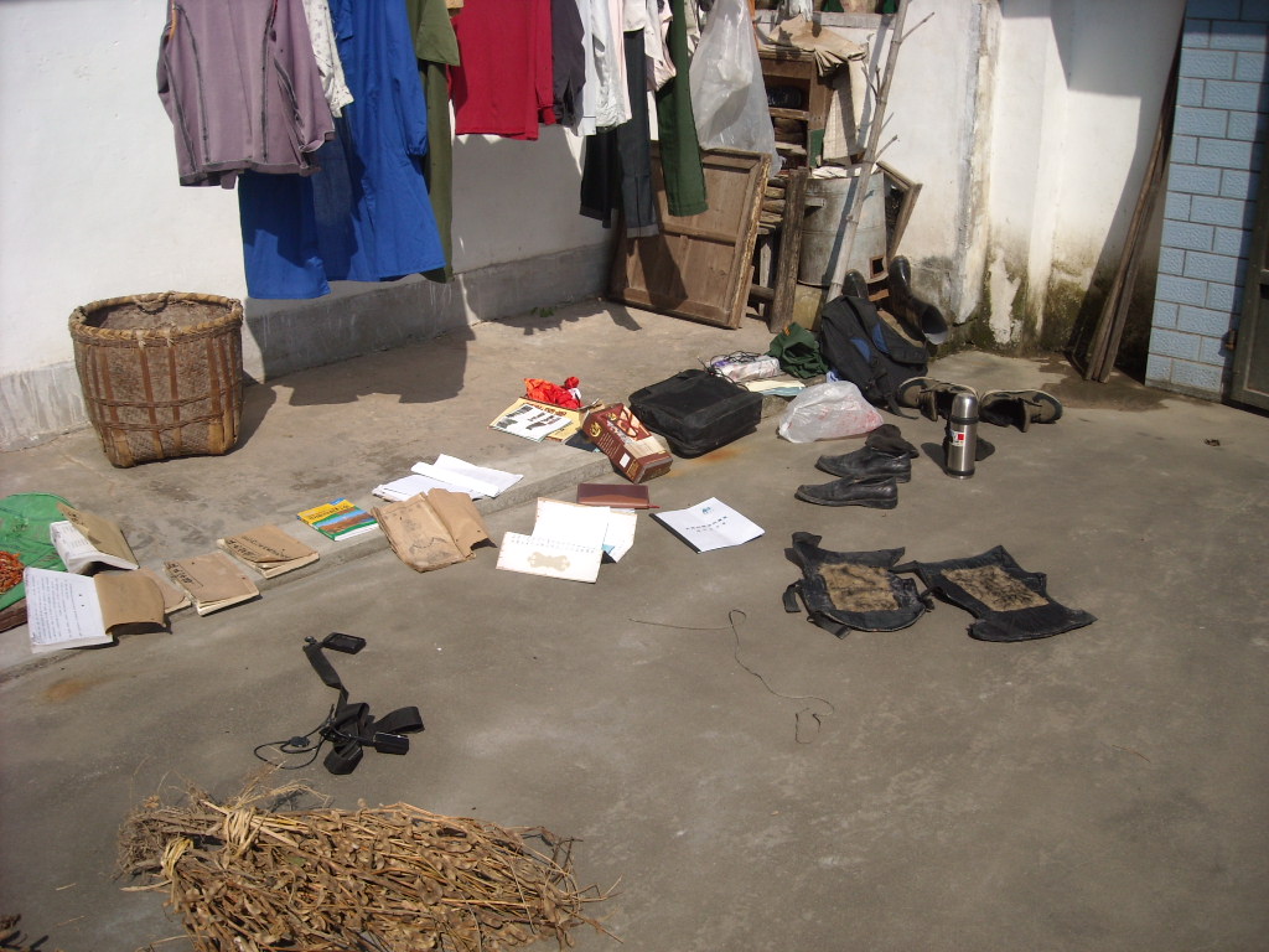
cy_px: 476
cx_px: 634
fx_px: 1283
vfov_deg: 40.7
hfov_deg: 52.6
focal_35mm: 35
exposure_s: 1/419
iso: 64
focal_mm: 5.7
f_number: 5.6
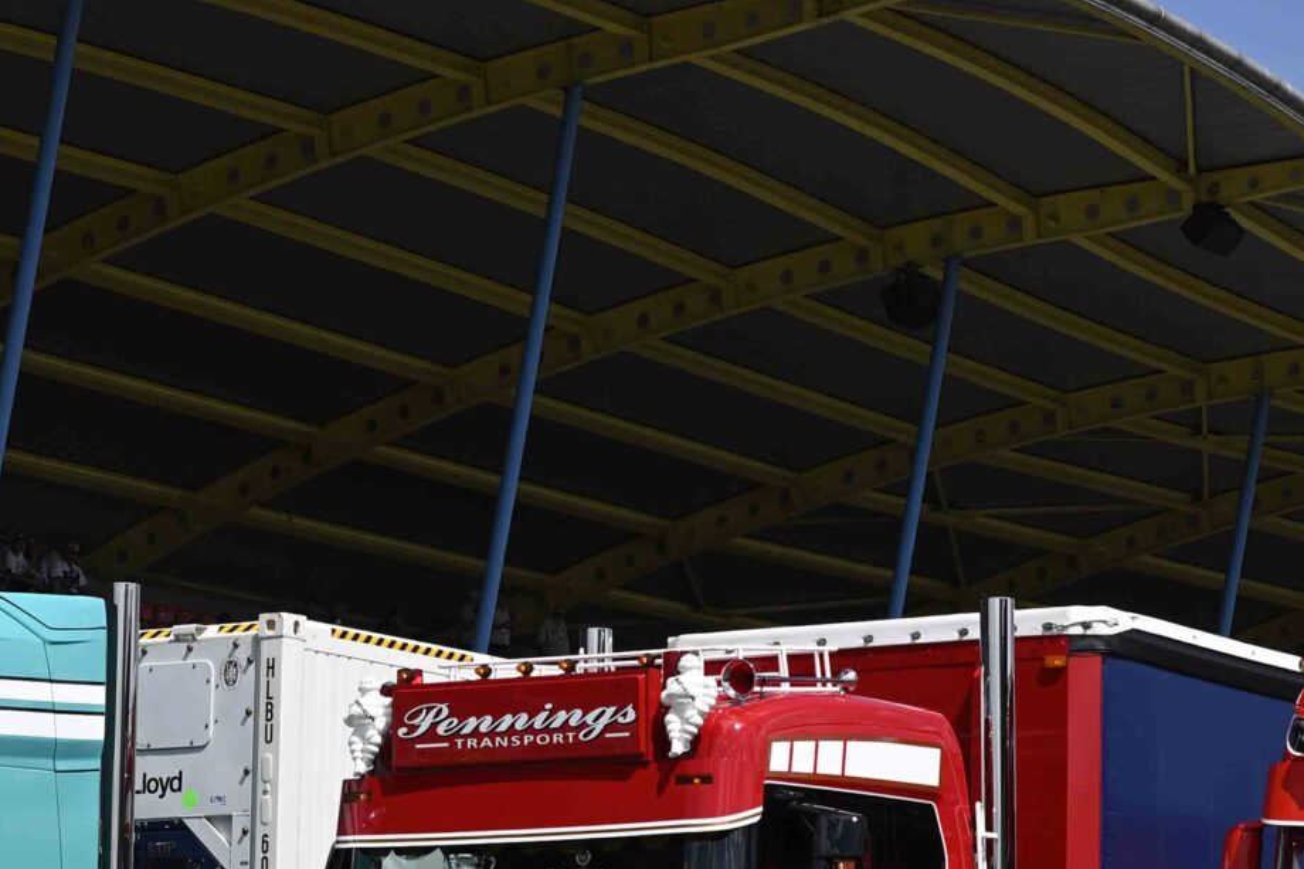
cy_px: 734
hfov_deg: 16.0
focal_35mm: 128
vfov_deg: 10.7
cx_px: 930
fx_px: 4635
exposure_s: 1/500
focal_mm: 46
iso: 100
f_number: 5.6
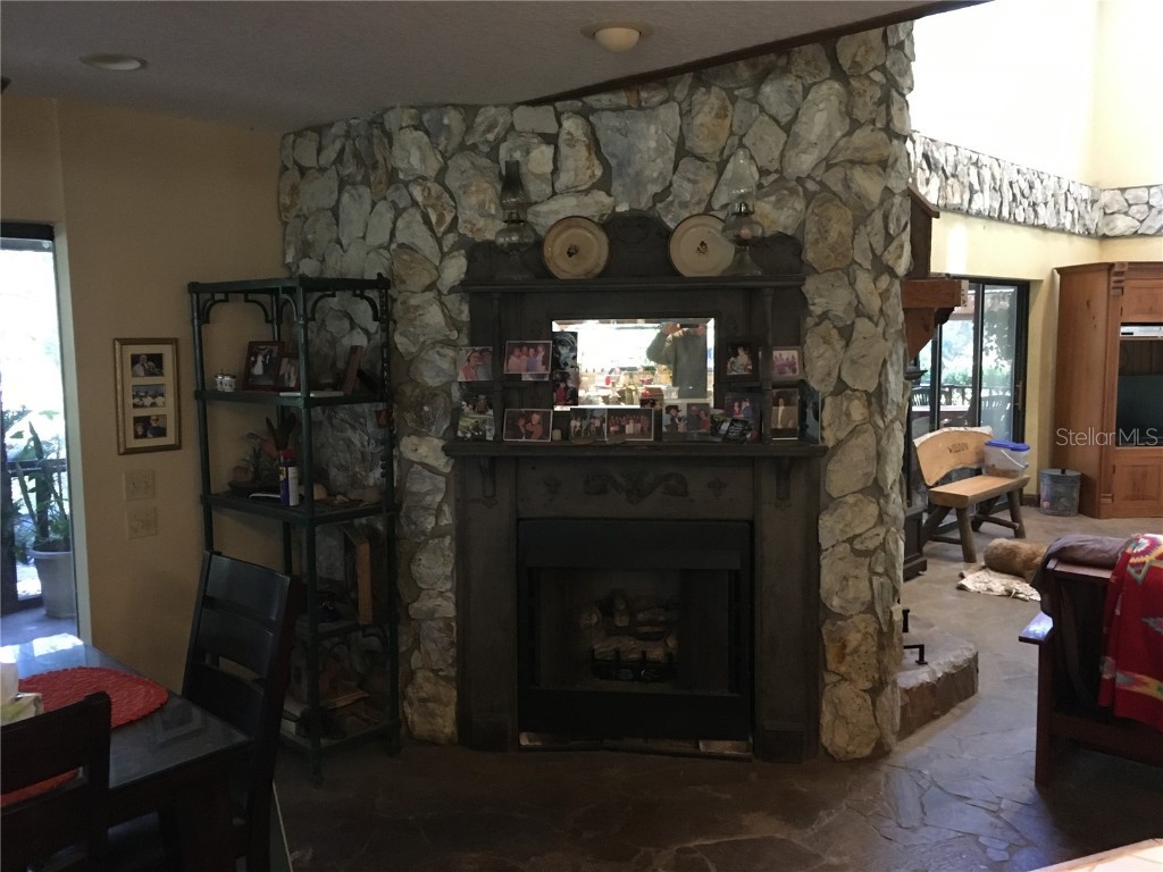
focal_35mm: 29
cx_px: 582
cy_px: 436
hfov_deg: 61.7
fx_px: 974
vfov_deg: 48.2
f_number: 2.2
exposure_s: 1/15
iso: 250
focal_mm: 4.15
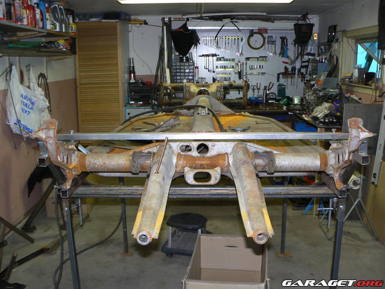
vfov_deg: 39.7
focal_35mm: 36
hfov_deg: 51.4
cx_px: 192
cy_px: 144
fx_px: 400
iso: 100
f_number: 2.8
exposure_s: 1/30
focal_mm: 6
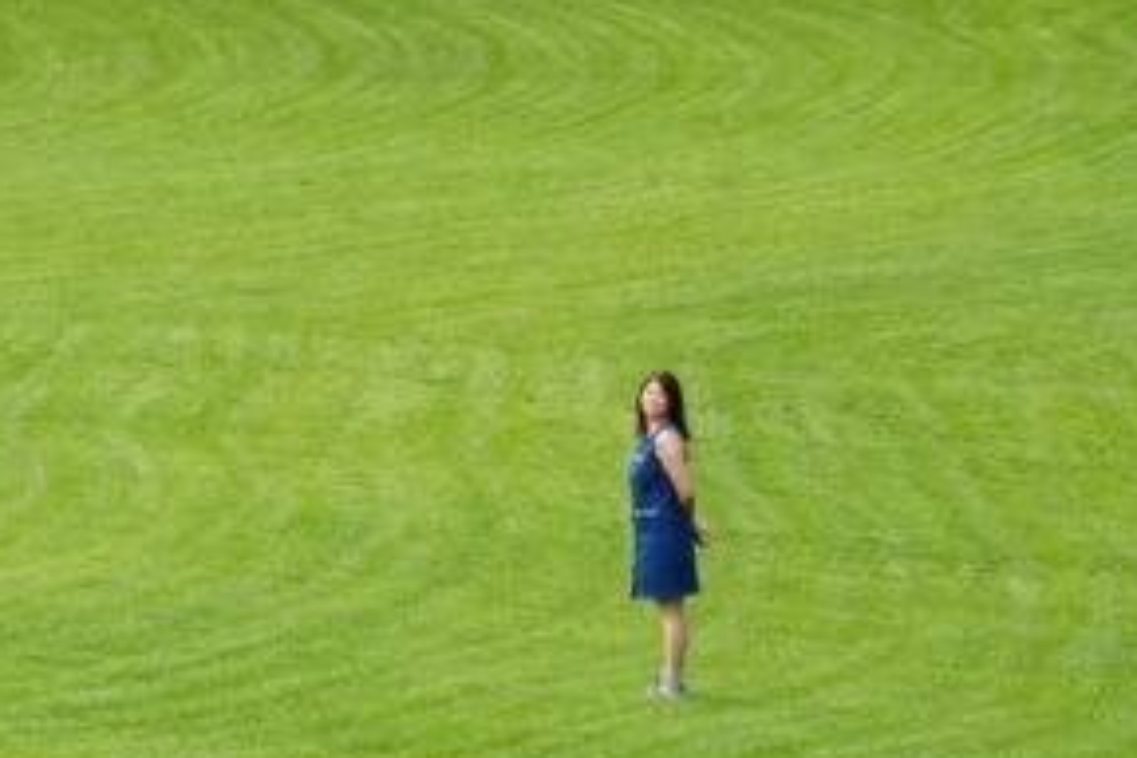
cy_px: -440
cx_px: -505
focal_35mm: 415
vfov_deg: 3.3
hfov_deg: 4.9
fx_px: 13106
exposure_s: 1/160
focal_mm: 103
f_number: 5
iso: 100
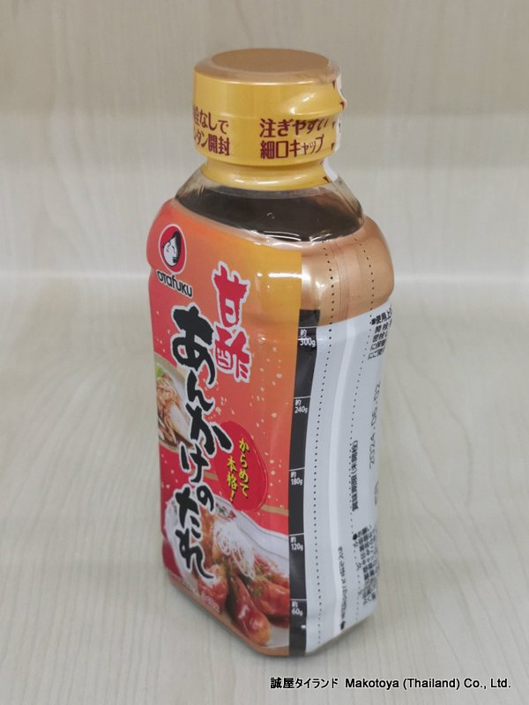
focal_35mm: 52
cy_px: 352
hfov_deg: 28.0
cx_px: 264
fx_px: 1060
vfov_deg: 36.8
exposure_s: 1/50
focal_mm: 5.56
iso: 125
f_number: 1.6
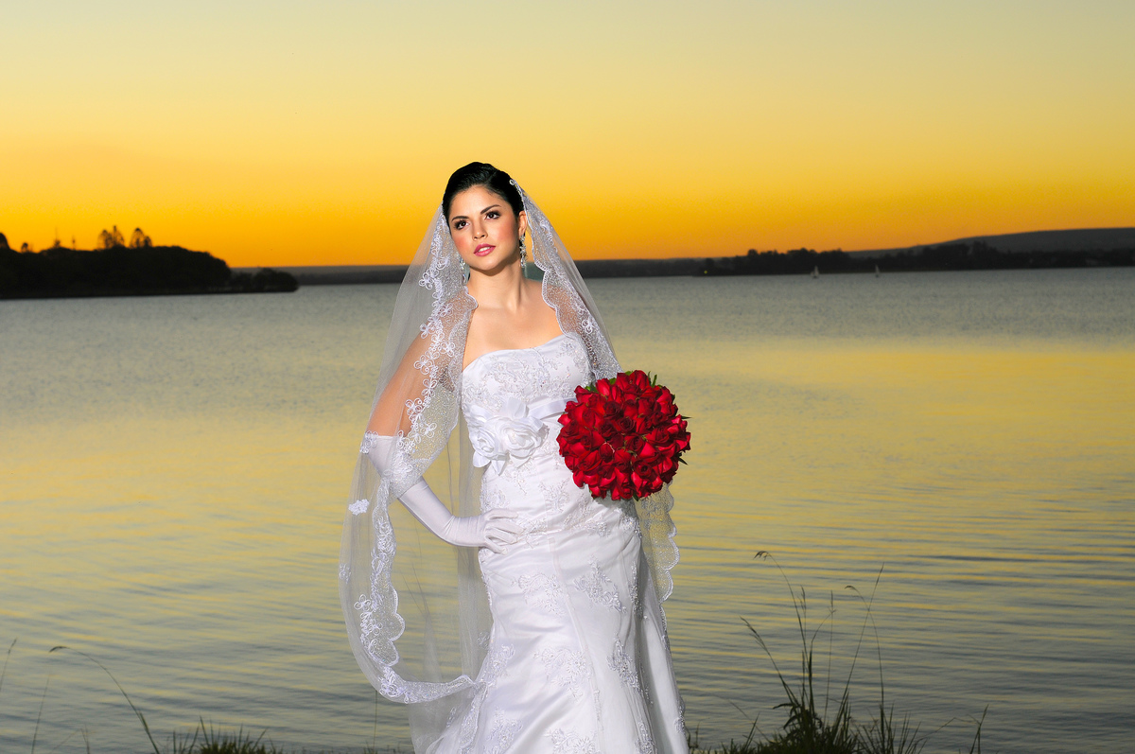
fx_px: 2362
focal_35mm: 75
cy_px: 377
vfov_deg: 18.1
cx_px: 568
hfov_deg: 27.0
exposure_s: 1/250
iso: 200
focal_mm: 50
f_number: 7.1
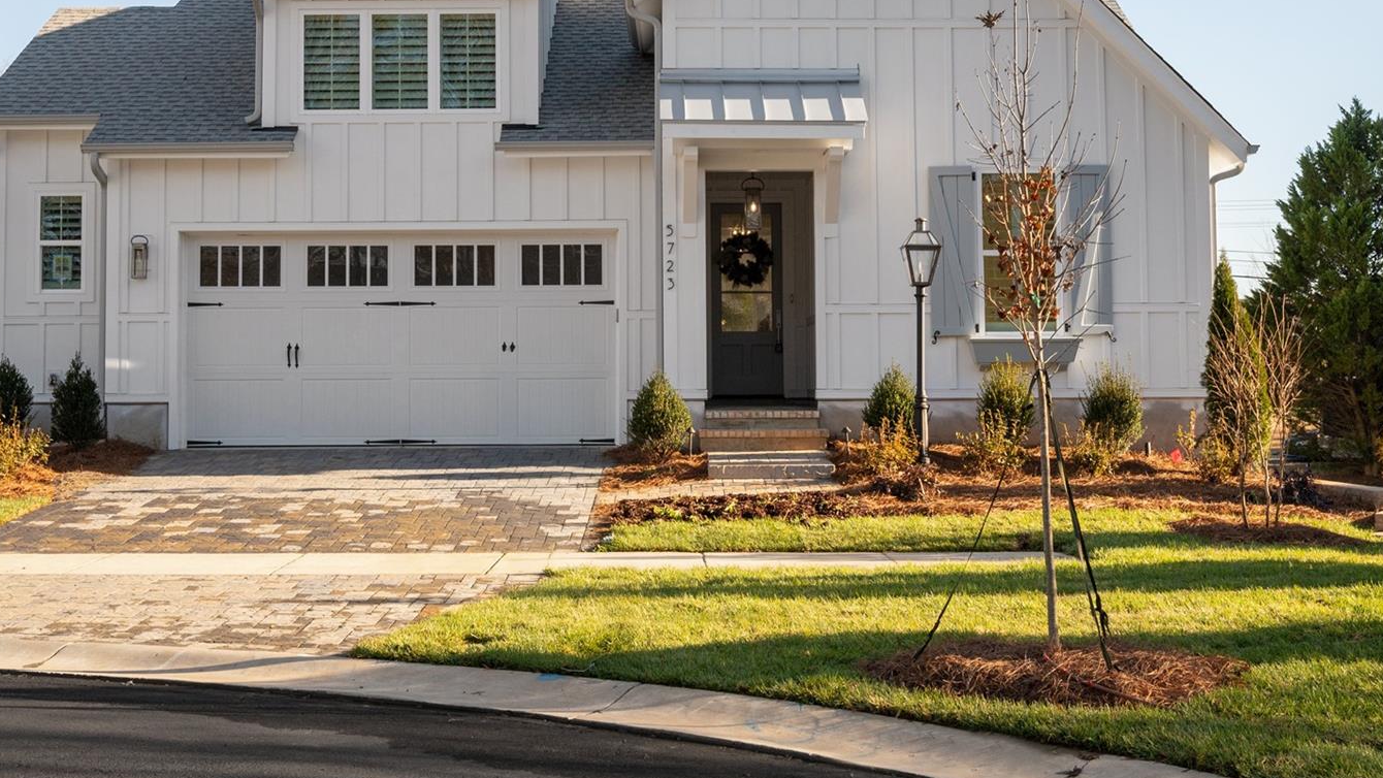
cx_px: 710
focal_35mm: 48
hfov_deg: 42.9
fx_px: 1760
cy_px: 266
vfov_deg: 24.8
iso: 400
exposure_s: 1/400
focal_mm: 30
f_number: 10
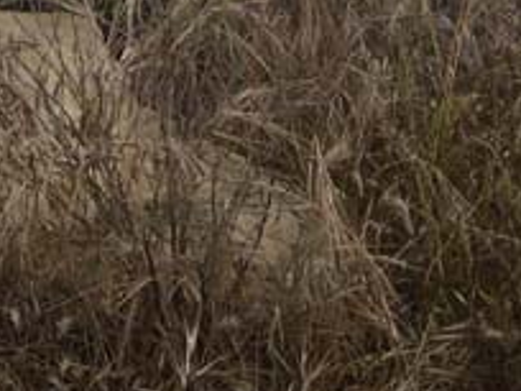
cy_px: -322
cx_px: 266
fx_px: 2243
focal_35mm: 149
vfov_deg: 9.5
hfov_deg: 13.3
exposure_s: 1/152
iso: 100
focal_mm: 8
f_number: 7.6
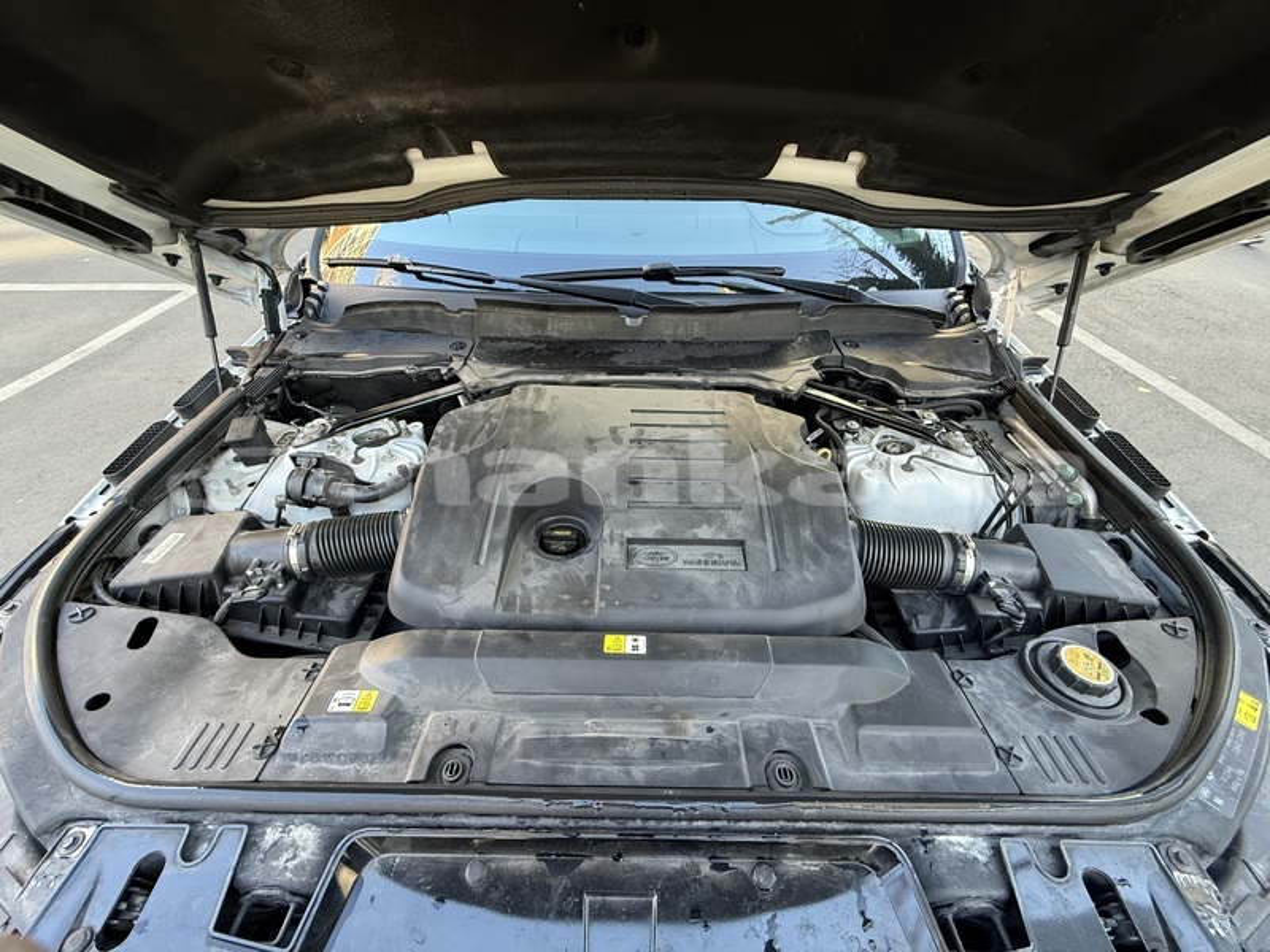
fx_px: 514
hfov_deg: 102.1
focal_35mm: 14
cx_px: 635
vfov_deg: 85.7
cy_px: 476
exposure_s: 1/99
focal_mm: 2.22
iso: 250
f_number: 2.2
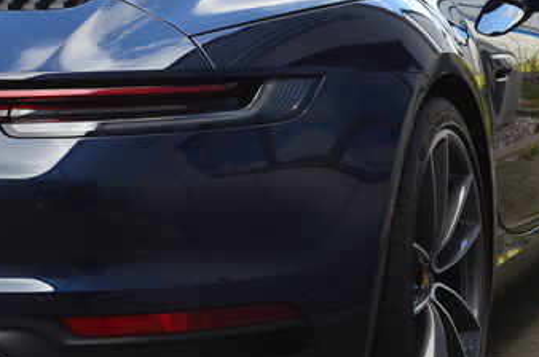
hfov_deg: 17.0
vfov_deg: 11.5
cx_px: 72
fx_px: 1780
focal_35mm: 119
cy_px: 196
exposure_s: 1/125
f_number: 9
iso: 400
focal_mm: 35
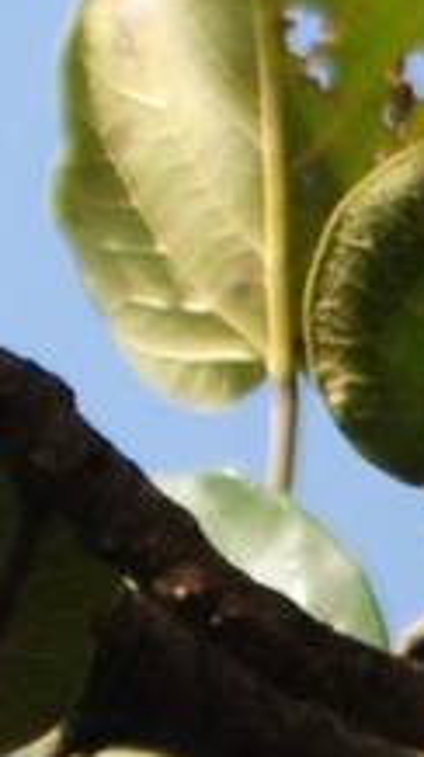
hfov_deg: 0.2
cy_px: -102
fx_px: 116096
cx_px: 250
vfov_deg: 0.4
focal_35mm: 5786
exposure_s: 1/320
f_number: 6.3
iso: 400
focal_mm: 500
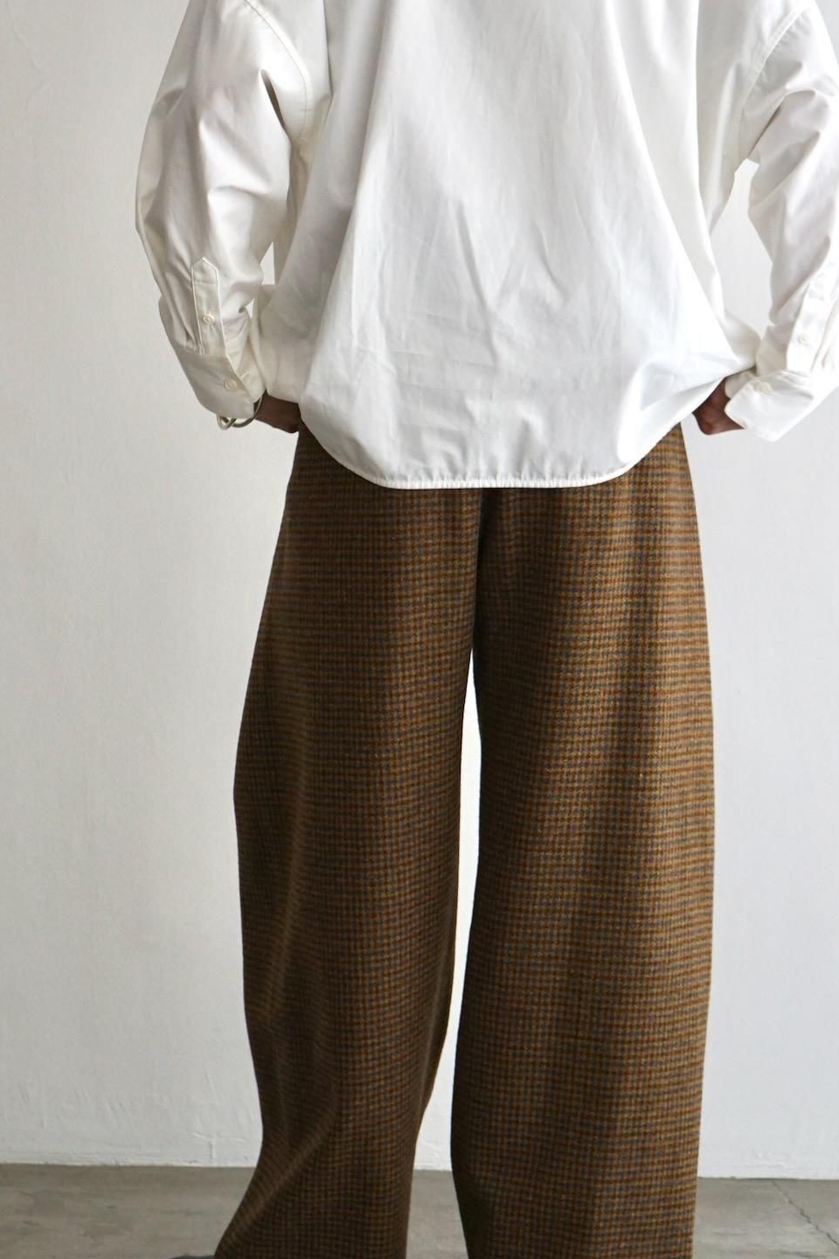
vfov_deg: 30.9
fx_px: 2272
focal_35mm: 65
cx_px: 433
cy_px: 693
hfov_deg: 20.9
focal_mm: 52
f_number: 5
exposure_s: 1/160
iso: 1000
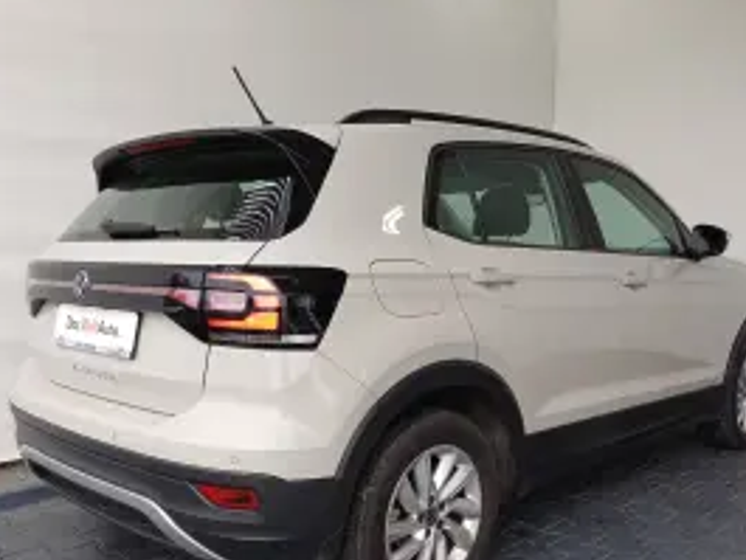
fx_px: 733
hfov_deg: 53.9
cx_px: 400
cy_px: 343
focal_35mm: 34
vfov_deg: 41.6
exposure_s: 1/121
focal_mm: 4.65
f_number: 1.8
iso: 50
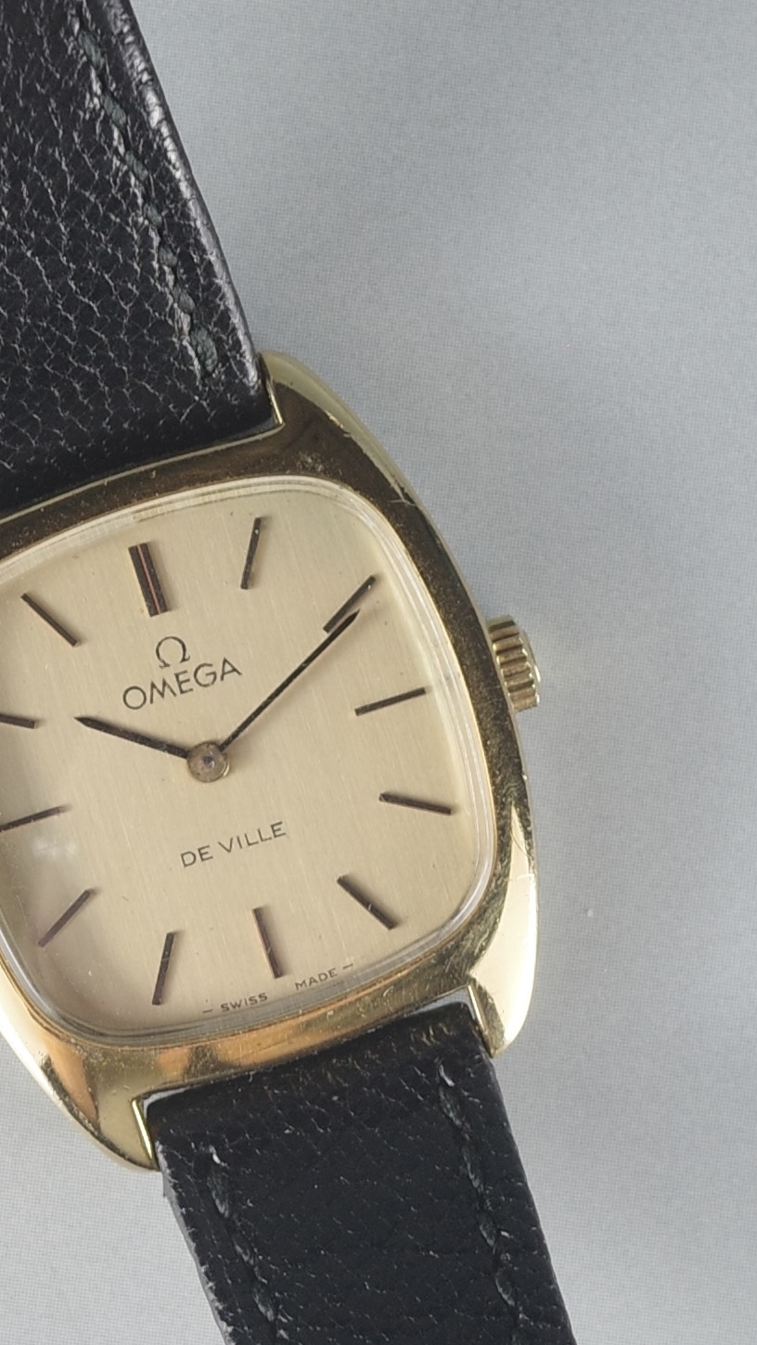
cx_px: 239
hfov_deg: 12.1
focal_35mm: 100
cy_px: 879
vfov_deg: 21.3
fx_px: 3567
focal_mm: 26
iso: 200
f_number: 5
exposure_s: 1/25
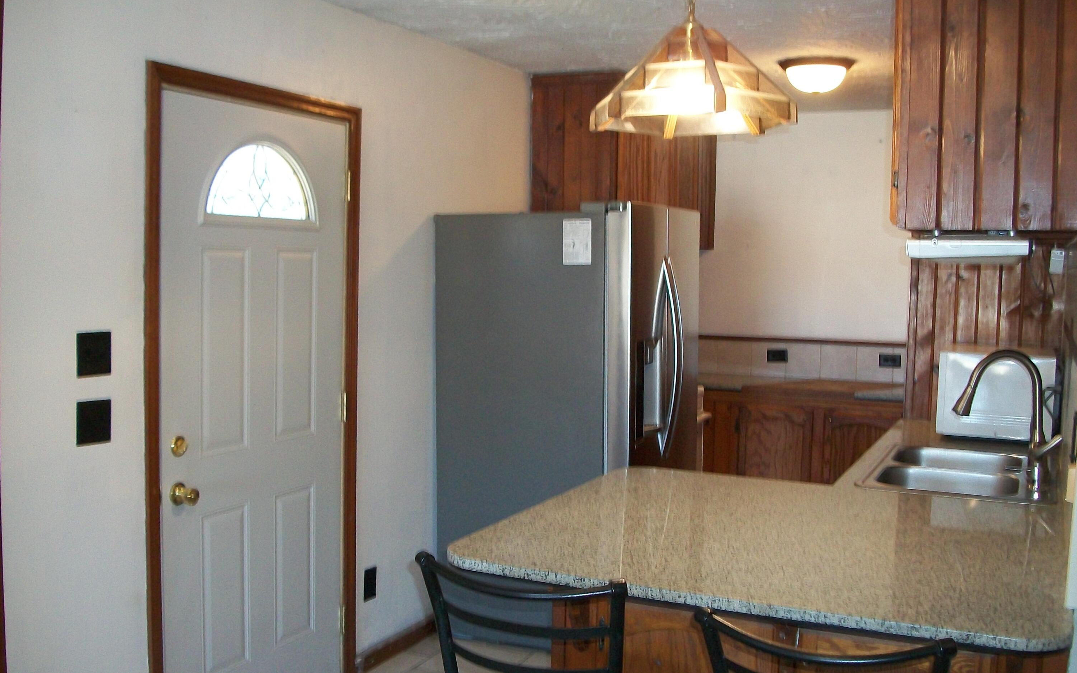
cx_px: 539
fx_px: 998
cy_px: 374
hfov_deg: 56.7
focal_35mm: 34
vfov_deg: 37.2
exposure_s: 1/30
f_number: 2.9
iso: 160
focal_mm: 5.7
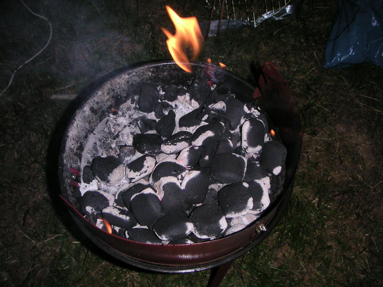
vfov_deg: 37.7
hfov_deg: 49.0
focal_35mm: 38
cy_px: 144
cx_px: 192
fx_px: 420
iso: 160
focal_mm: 6
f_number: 2.8
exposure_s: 1/45
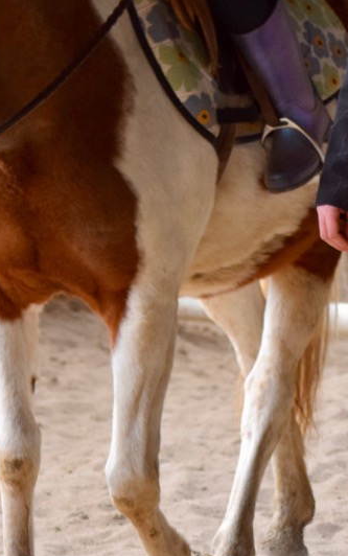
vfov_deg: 7.1
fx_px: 4457
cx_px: 83
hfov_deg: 4.5
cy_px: 91
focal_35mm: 294
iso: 900
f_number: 4.2
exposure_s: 1/500
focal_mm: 80
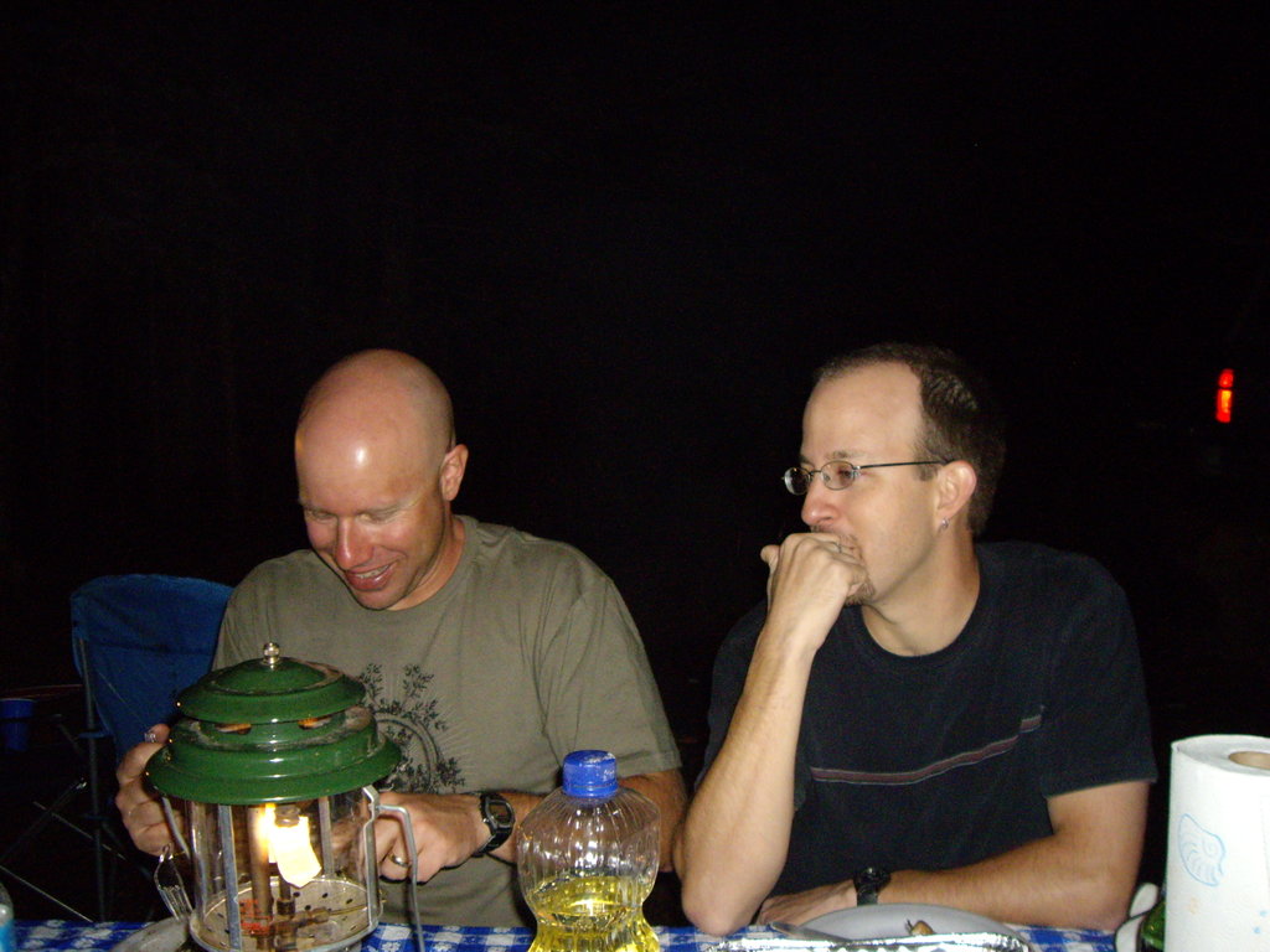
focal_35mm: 38
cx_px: 635
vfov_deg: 37.7
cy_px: 476
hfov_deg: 49.0
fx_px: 1394
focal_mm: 6.2
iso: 400
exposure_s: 1/40
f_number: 2.7
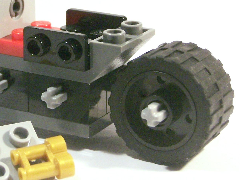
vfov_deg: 10.9
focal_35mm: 136
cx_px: 59
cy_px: 39
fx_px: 943
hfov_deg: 14.4
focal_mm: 11.1
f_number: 3.6
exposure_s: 1/45
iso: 400
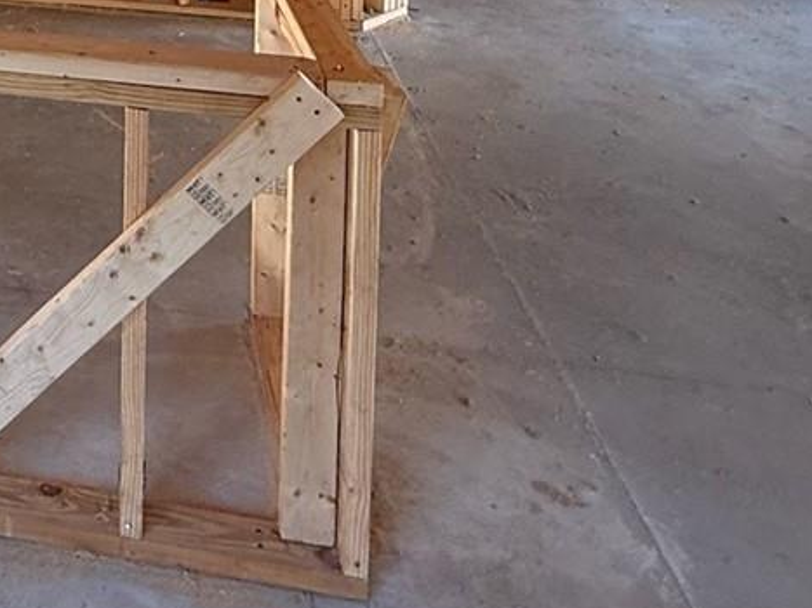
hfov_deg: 33.9
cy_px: -380
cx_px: -101
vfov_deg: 22.6
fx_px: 1126
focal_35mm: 48
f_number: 2.2
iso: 100
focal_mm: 2.22
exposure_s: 1/99
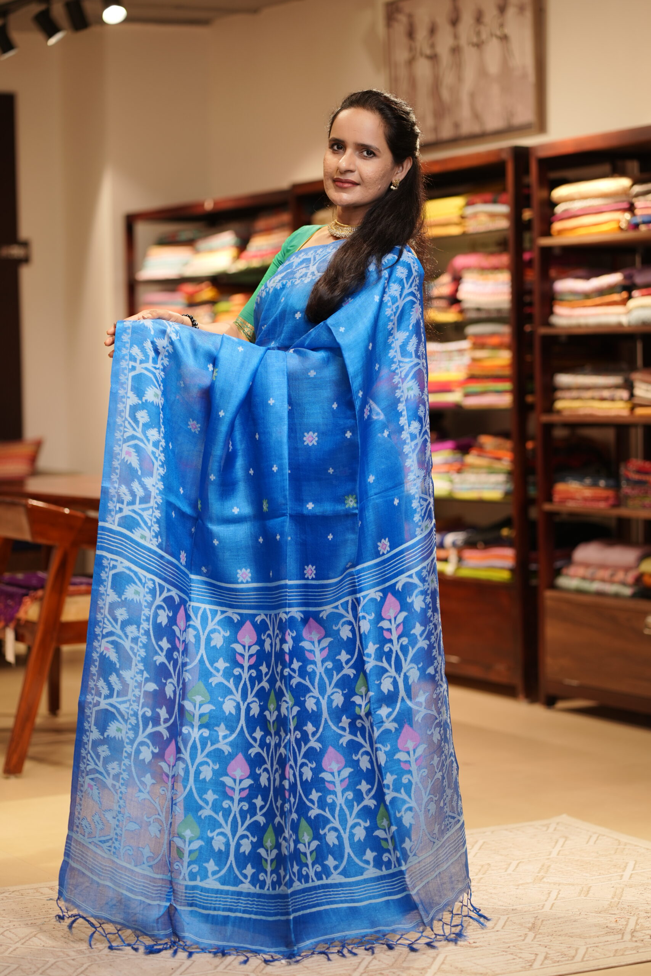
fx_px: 2305
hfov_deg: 16.1
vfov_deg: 23.9
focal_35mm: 85
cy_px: 488
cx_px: 326
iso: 200
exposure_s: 1/100
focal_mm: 85
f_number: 2.2
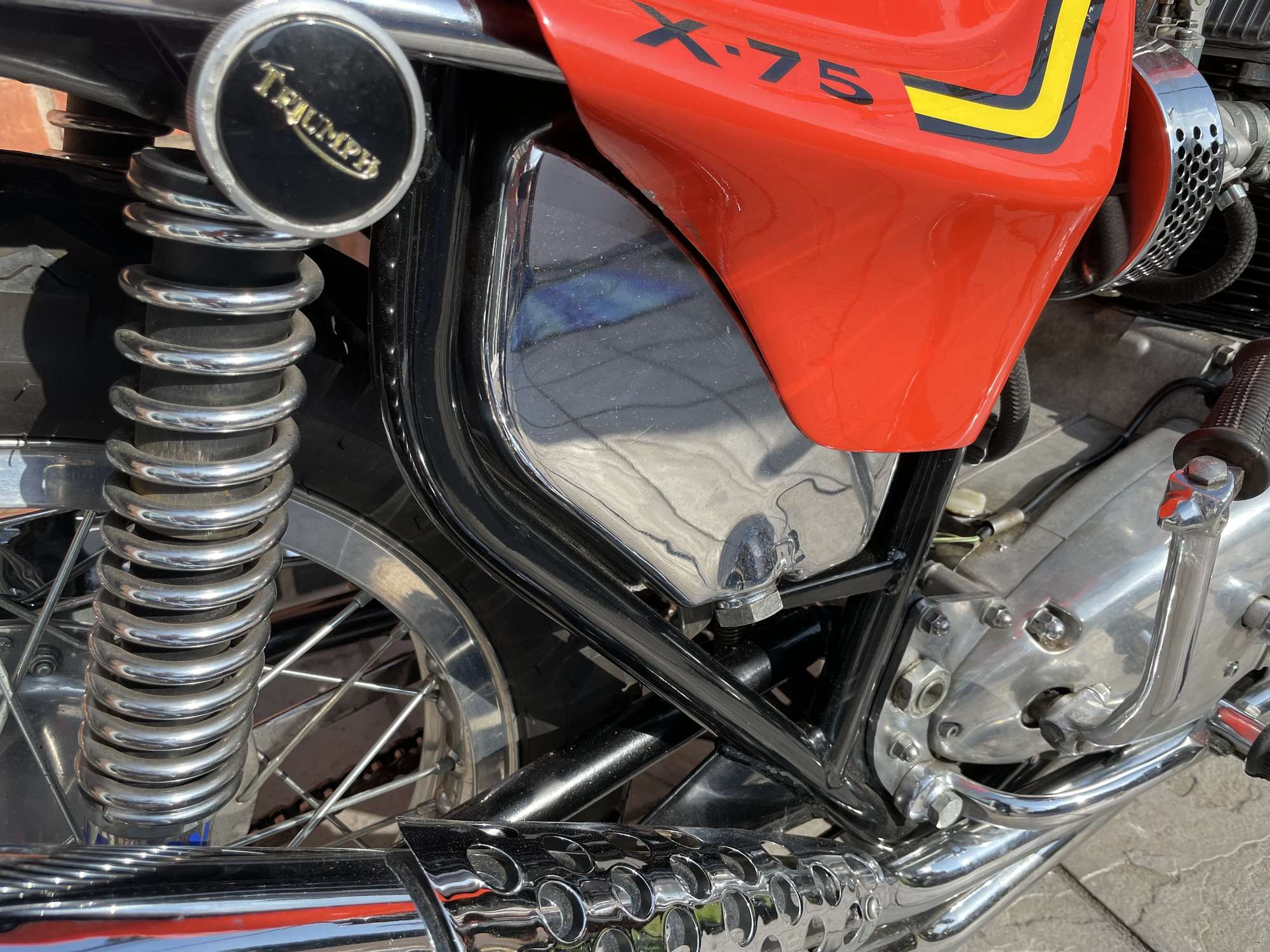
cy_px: 476
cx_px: 635
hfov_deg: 67.3
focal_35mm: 26
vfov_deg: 53.1
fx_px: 954
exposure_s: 1/1490
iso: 32
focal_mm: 4.2
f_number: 1.6
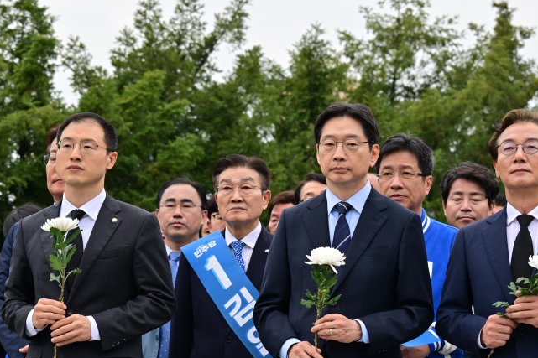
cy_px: 190
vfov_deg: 10.5
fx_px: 1957
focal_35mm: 131
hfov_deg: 15.6
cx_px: 306
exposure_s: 1/500
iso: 1250
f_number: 11
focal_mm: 105
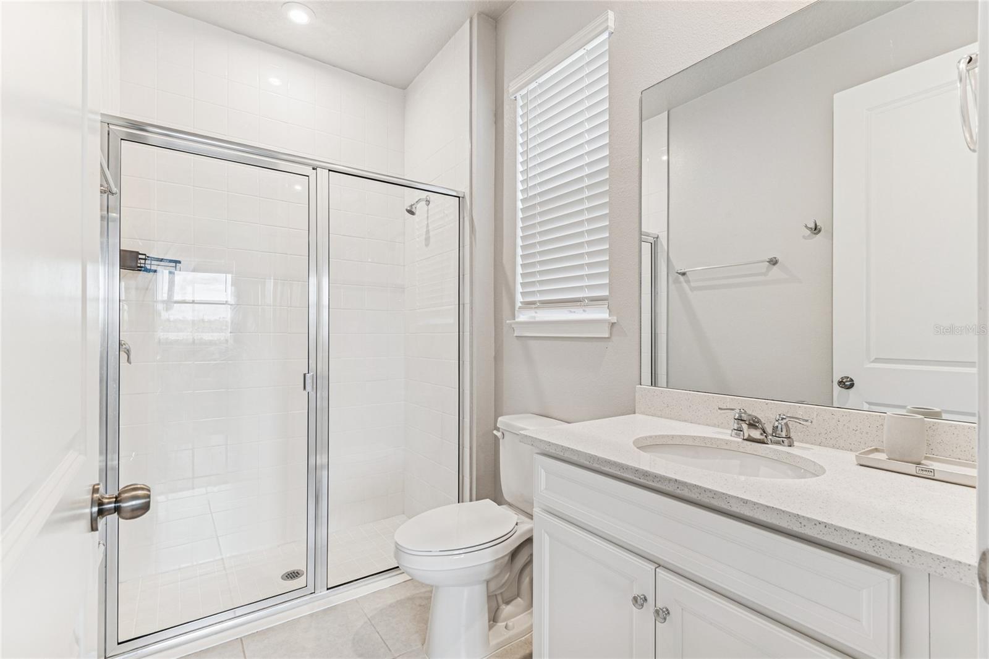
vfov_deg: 77.3
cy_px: 330
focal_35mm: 15
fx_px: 412
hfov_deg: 100.4
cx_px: 494
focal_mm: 10
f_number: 7.1
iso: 100
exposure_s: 1/8
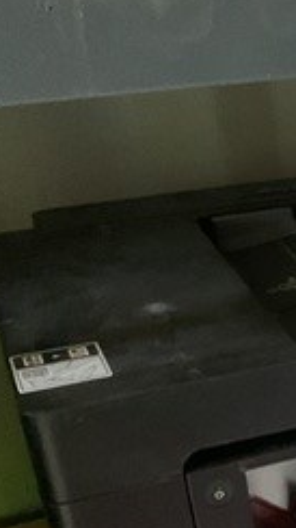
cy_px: 402
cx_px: 678
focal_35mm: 83
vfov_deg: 25.3
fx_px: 1160
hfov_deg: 12.1
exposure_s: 1/30
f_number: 1.8
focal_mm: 3
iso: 320
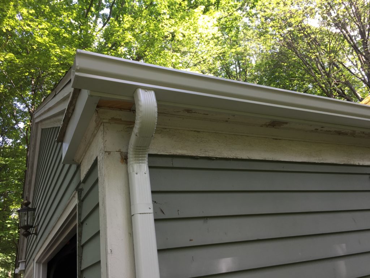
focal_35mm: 29
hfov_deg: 61.7
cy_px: 139
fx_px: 310
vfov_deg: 48.2
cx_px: 185
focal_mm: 4.15
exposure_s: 1/120
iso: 32
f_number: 2.2
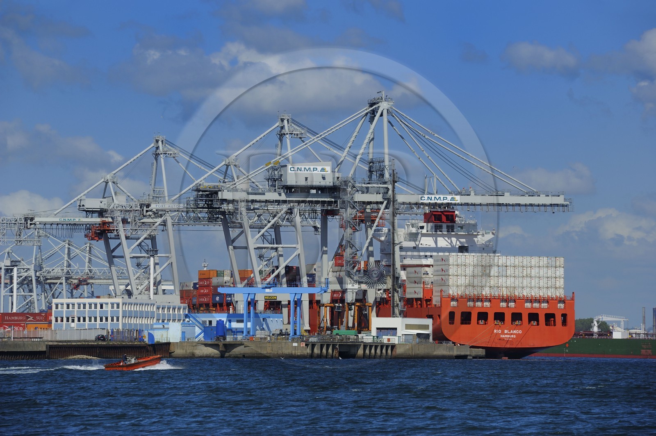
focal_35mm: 200
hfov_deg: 10.3
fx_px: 3641
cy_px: 218
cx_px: 328
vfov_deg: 6.9
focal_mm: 200
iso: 200
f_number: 10
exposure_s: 1/640
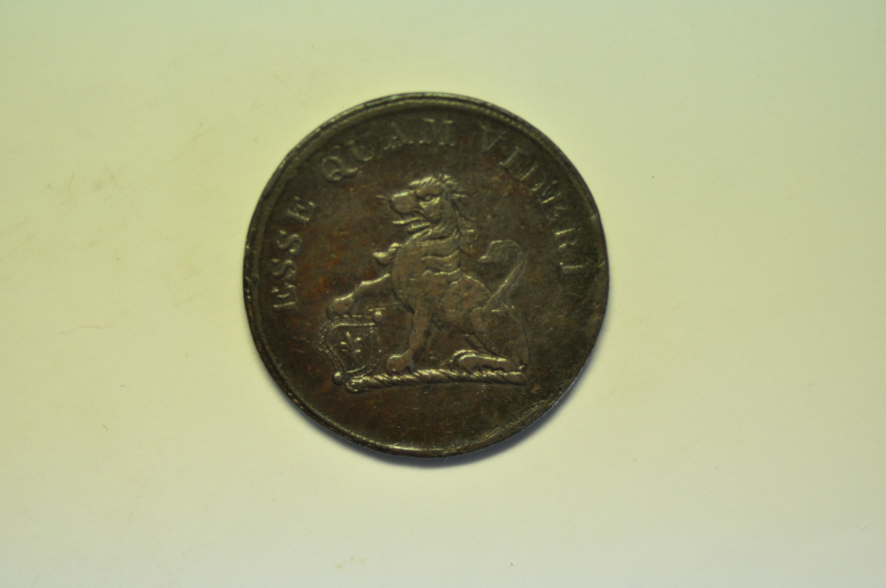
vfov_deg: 15.2
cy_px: 294
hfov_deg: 22.6
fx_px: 2212
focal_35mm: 90
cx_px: 443
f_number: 4
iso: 800
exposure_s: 1/250
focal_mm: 60
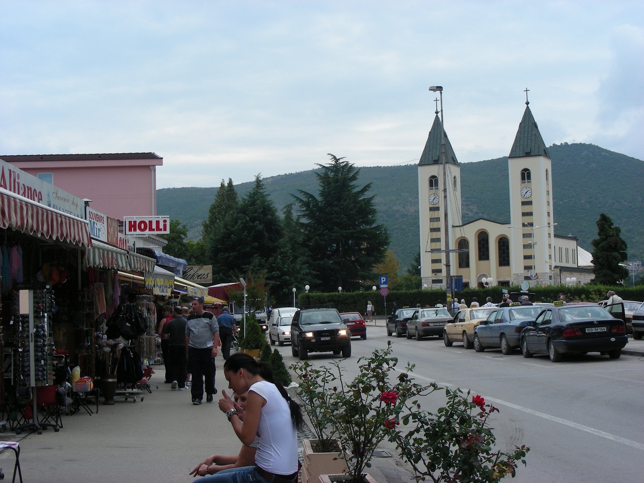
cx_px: 322
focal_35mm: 58
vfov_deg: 25.2
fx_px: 1079
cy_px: 242
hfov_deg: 33.2
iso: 50
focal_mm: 9.7
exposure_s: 1/394
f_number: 4
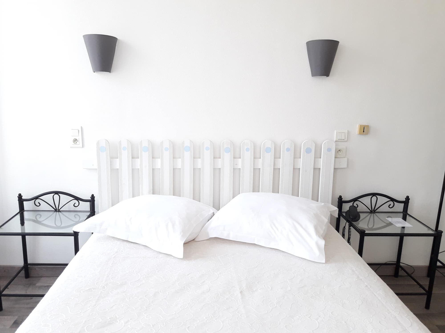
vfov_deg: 49.7
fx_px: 360
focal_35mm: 28
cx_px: 222
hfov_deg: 63.4
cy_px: 166
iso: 100
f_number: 1.9
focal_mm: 3.7
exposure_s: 1/33
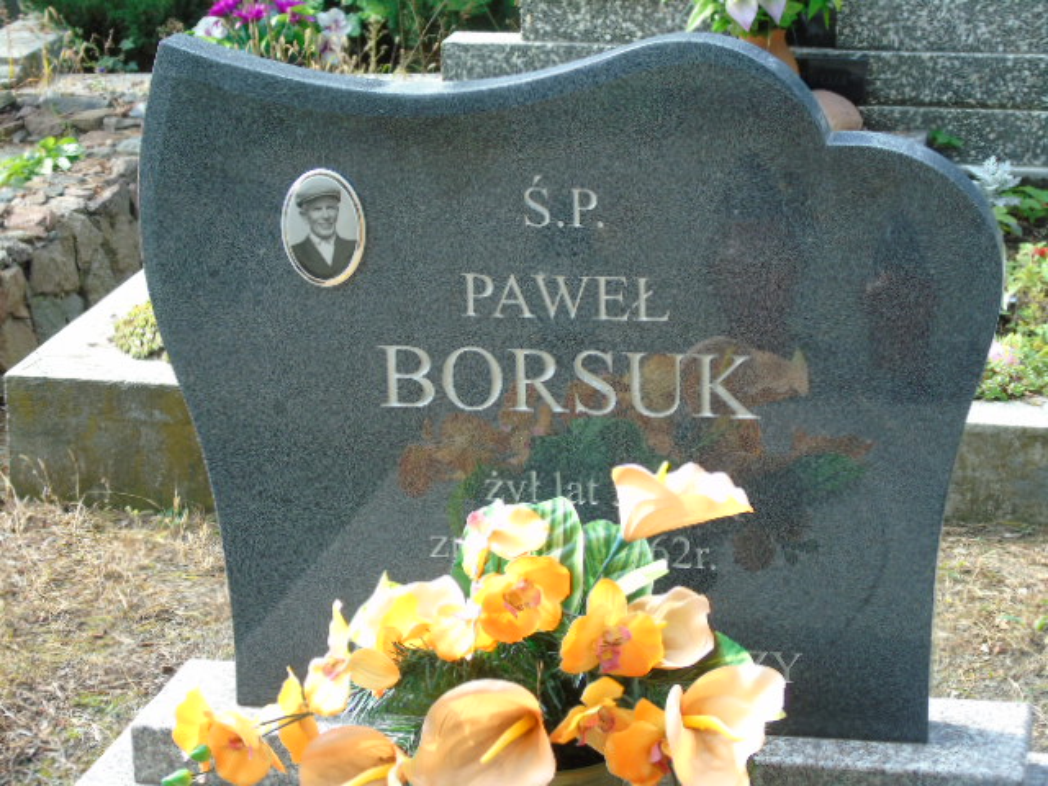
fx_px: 2846
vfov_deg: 15.7
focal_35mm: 94
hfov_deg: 20.9
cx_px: 524
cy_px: 393
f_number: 4.3
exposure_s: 1/60
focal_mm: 17
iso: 80
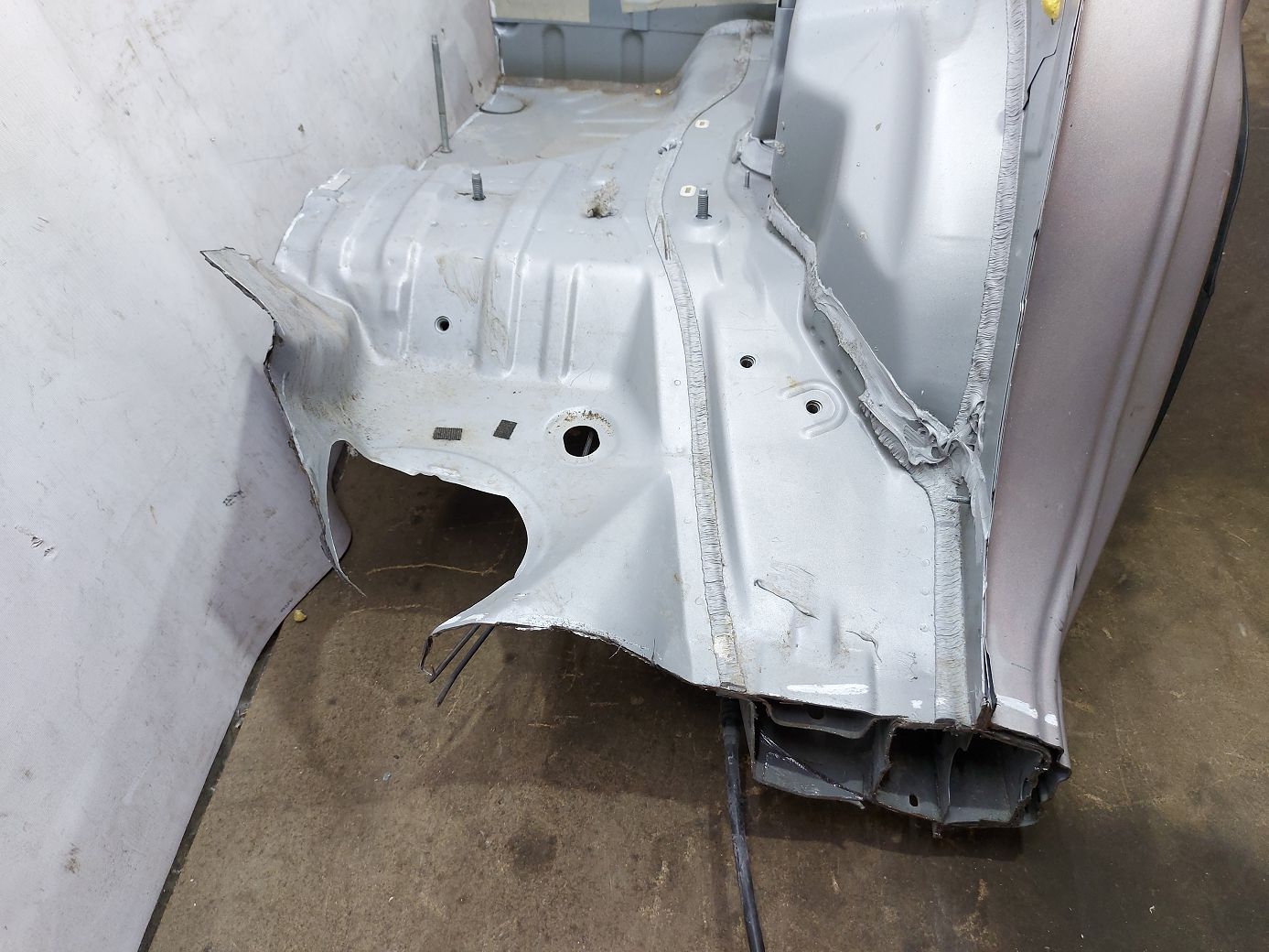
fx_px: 880
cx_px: 634
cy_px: 476
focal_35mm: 24
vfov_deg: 56.8
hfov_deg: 71.6
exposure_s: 1/50
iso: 160
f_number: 1.8
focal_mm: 5.23
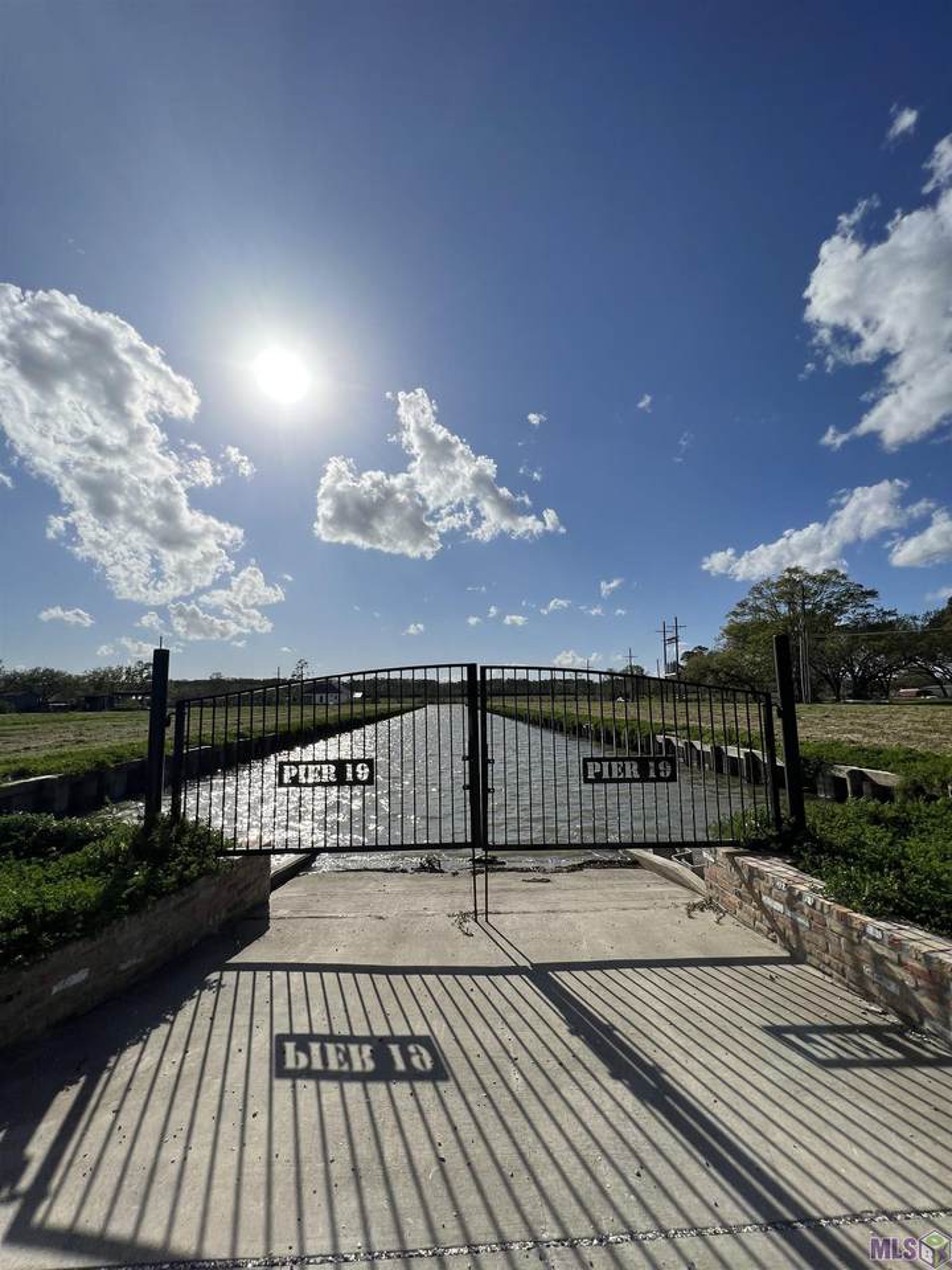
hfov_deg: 89.9
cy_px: 635
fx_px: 477
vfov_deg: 106.2
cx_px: 476
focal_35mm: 13
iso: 32
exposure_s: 1/5525
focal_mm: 1.57
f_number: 1.8
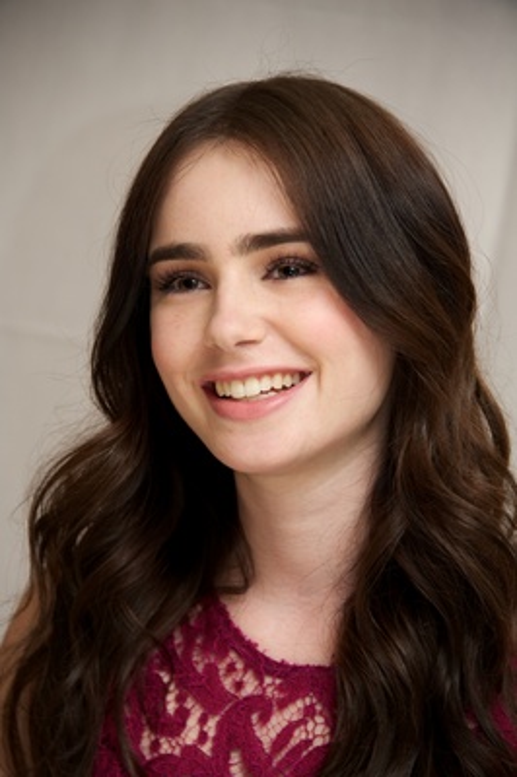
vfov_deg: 10.3
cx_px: 258
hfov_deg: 6.9
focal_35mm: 200
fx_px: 4315
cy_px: 388
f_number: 6.3
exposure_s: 1/60
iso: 400
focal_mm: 200
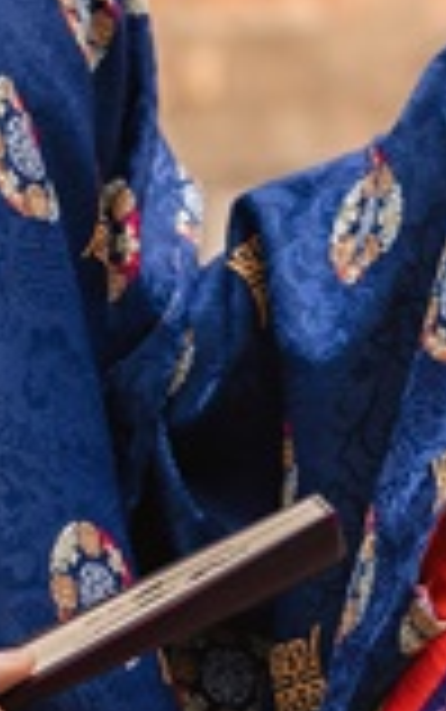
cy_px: -688
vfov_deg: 7.4
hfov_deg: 4.8
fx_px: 5319
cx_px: 529
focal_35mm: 274
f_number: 2.5
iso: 160
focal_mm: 50
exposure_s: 1/500
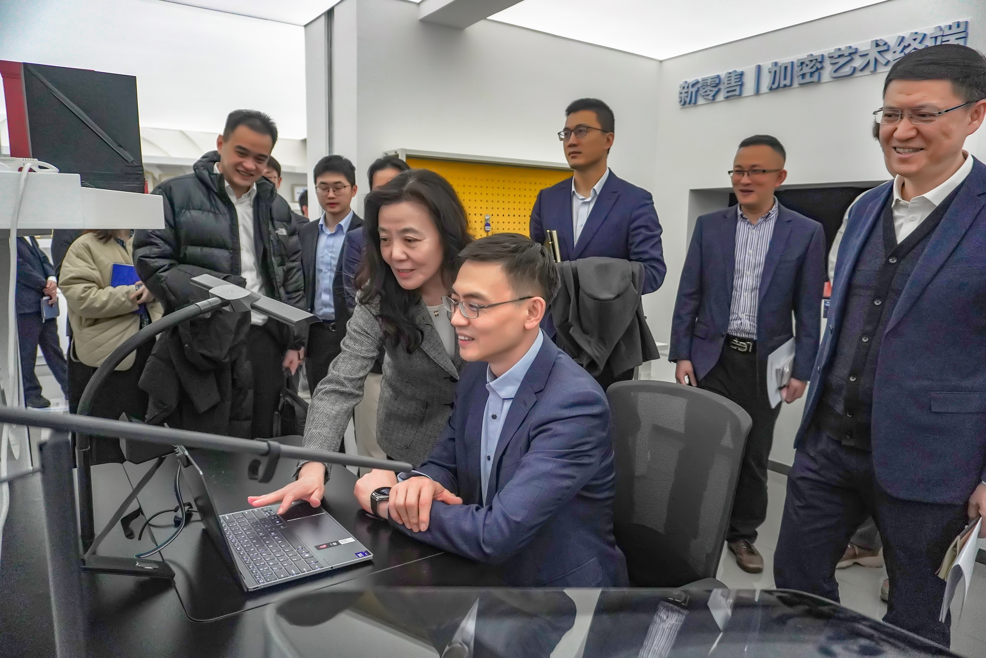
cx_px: 493
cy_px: 329
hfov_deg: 73.7
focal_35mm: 24
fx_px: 657
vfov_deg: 53.1
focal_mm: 16
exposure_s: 1/250
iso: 1250
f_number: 3.5
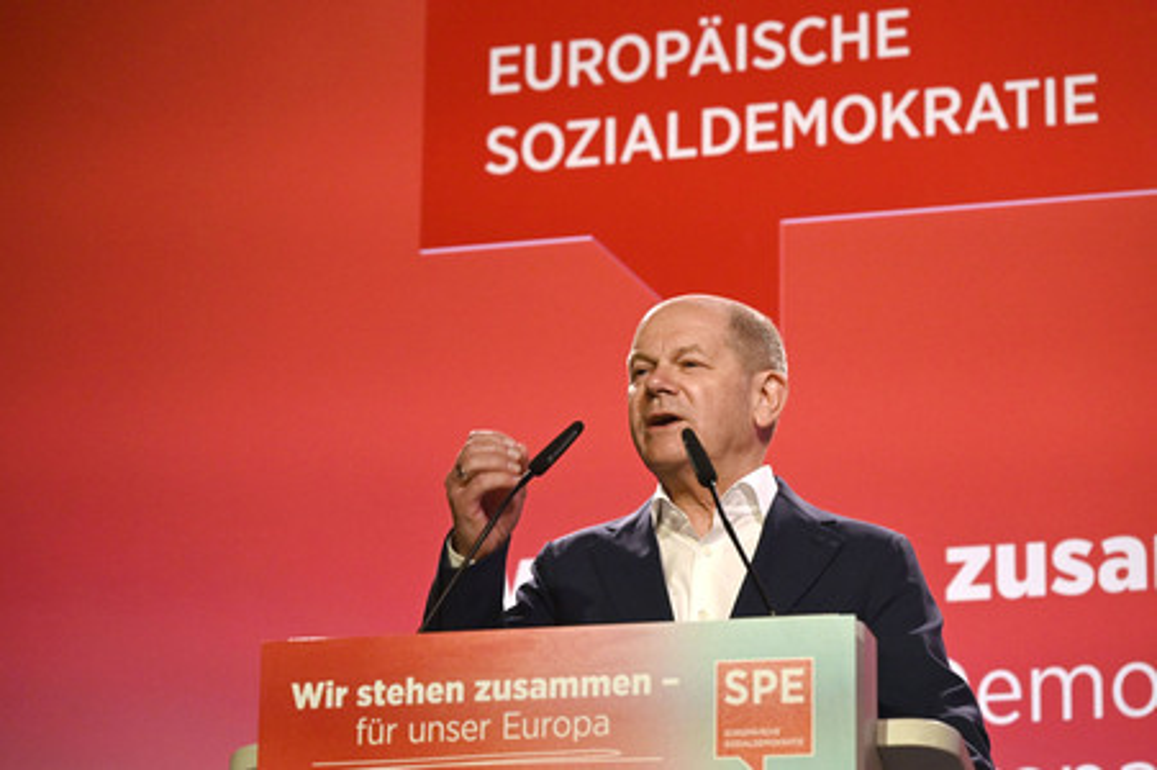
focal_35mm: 120
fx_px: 3854
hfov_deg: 17.1
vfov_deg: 11.4
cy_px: 385
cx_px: 578
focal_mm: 120
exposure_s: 1/320
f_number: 5.6
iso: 6400
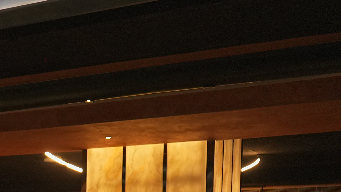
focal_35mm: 86
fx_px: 778
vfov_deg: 13.2
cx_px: -131
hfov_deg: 21.7
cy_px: 300
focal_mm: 28
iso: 2000
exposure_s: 1/160
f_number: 4
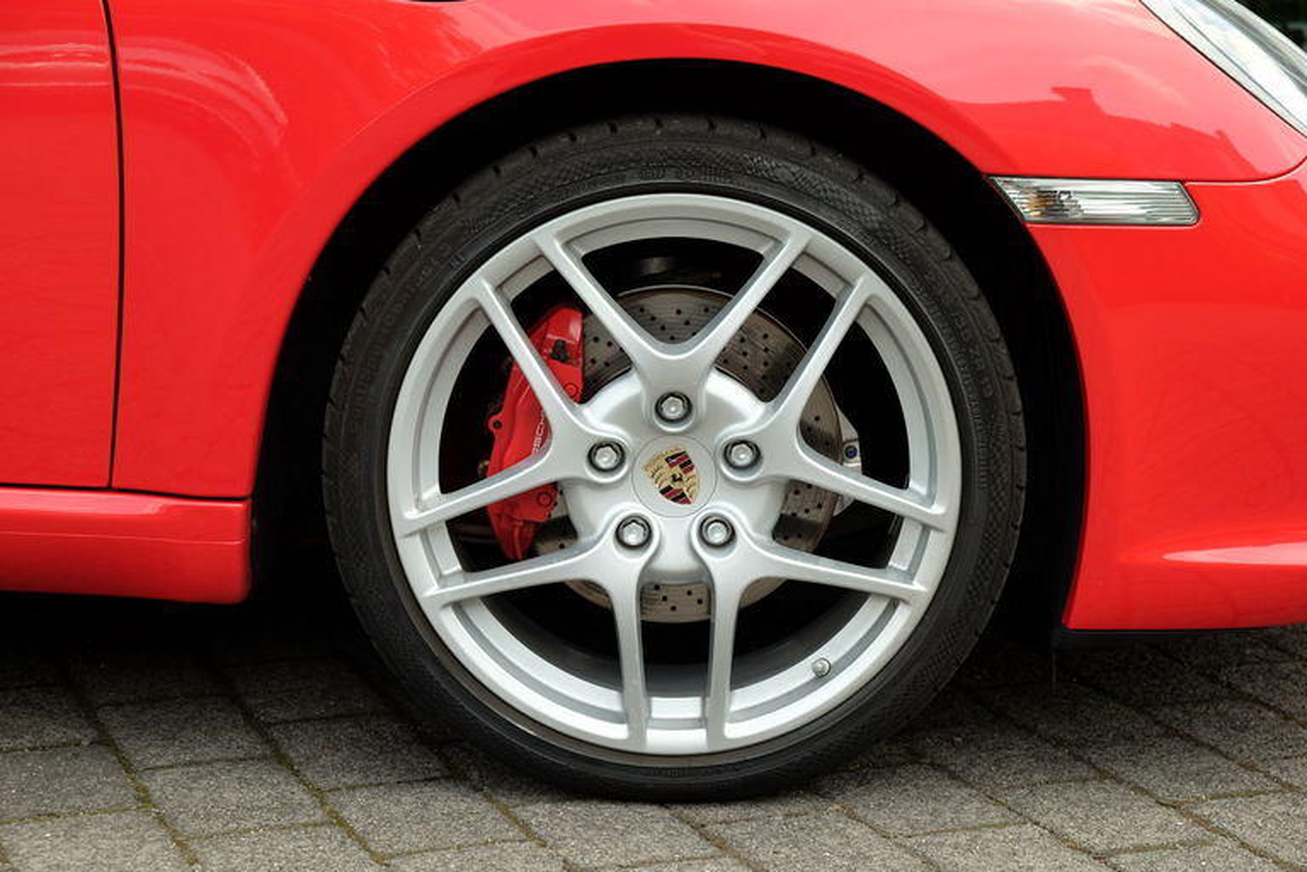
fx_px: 2650
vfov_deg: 18.7
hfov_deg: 27.7
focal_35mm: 73
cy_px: 436
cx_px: 654
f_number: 5.6
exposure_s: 1/180
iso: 200
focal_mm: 48.4
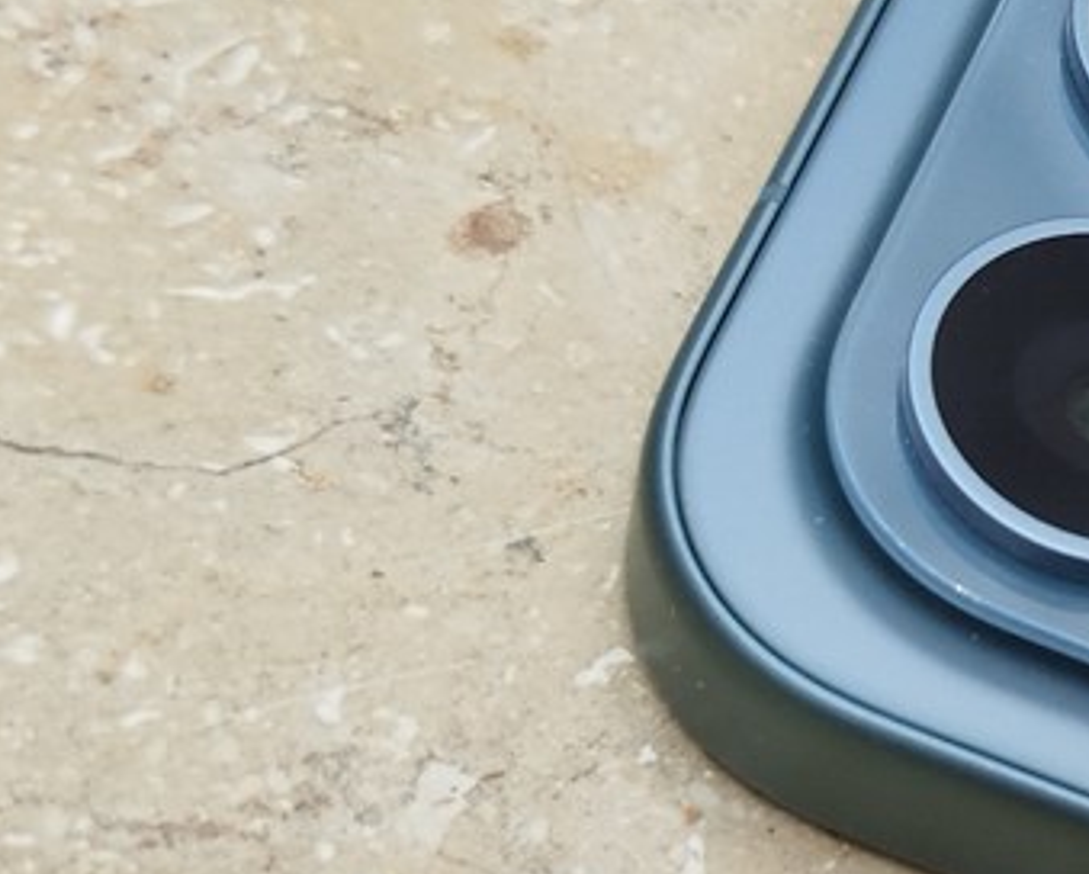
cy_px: 443
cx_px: 1324
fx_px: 3420
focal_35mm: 106
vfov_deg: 14.6
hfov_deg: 17.2
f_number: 1.7
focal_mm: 5.31
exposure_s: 1/33
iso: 125
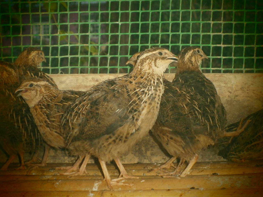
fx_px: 843
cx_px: 132
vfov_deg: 13.3
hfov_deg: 17.7
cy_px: 98
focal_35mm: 111
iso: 500
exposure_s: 1/100
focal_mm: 19.6
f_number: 5.8
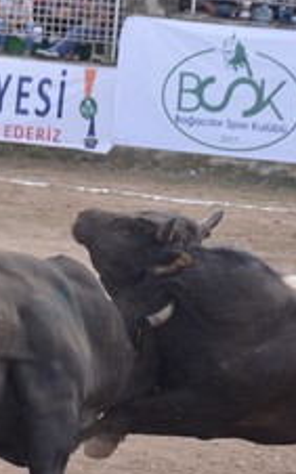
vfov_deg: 7.7
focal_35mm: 271
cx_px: 65
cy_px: 382
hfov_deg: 4.8
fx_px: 3502
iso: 400
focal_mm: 60
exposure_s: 1/800
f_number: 5
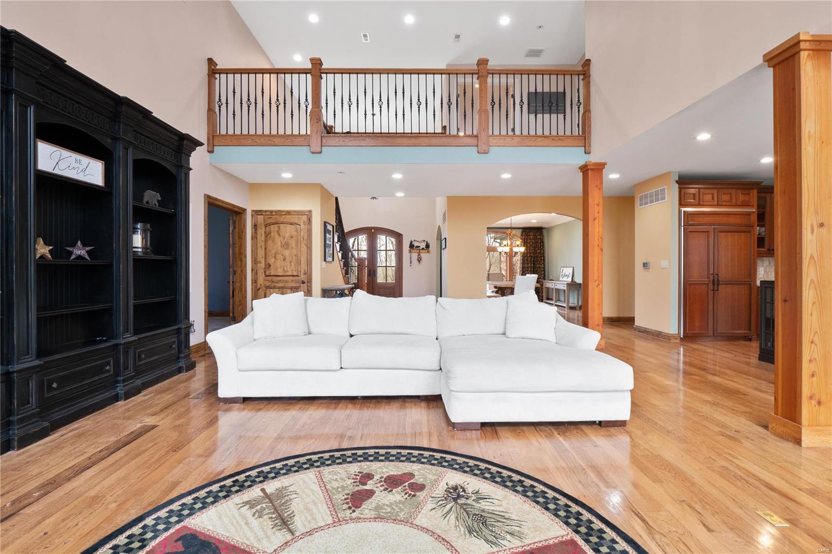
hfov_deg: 96.7
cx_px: 416
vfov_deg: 73.7
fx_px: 370
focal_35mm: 16
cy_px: 277
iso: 400
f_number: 8
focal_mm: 8
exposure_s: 1/5
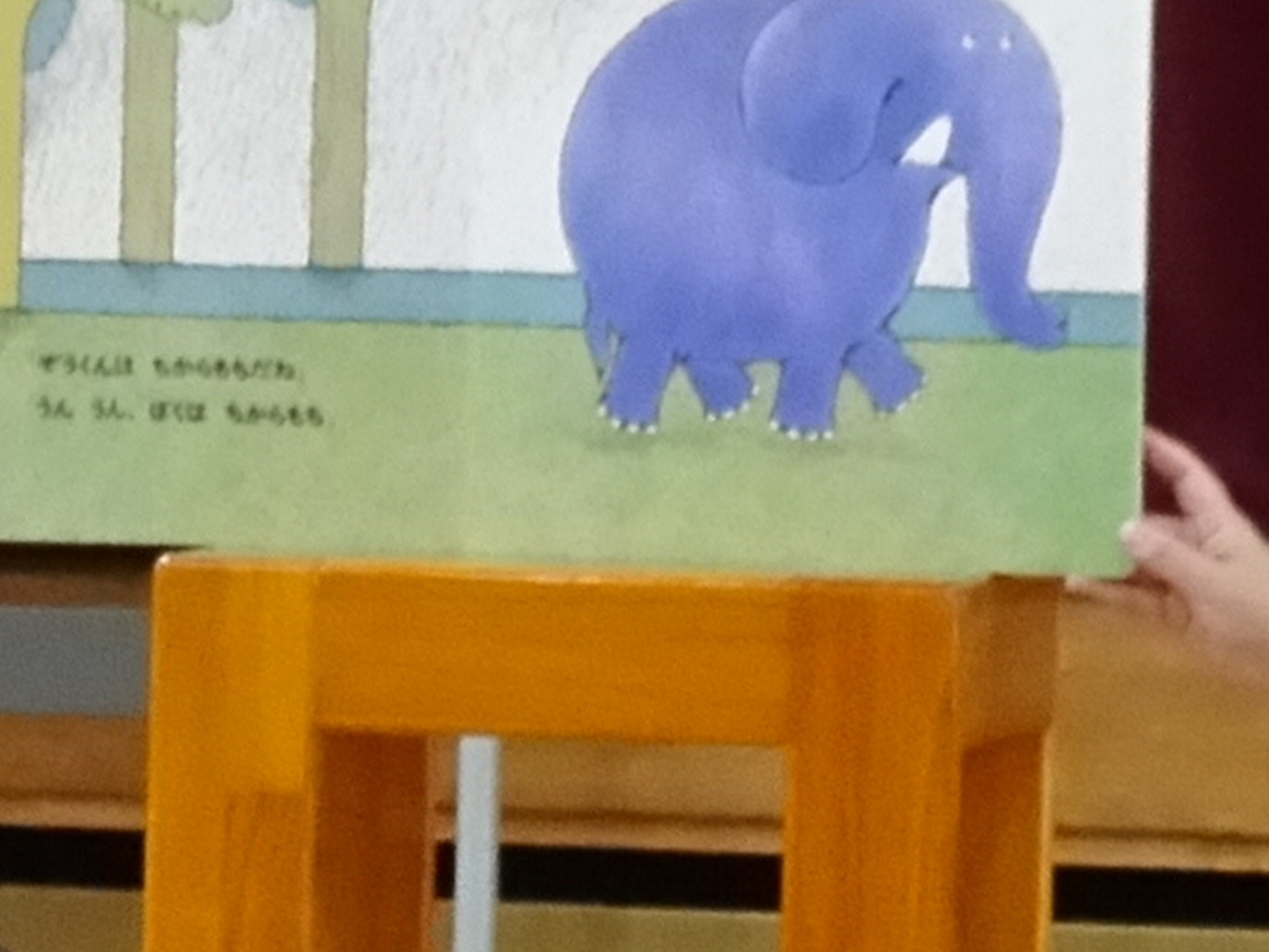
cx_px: -474
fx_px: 15696
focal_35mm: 428
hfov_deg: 4.6
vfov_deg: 3.5
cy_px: 1523
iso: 800
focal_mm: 10.23
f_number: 4.5
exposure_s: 1/50
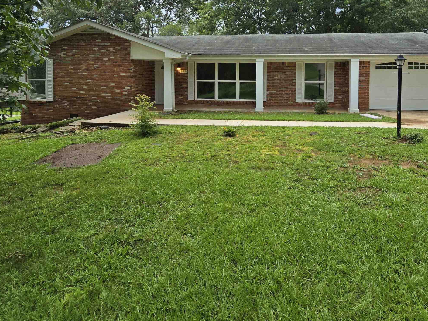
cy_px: 88
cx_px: 241
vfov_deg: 62.9
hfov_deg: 81.3
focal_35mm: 20
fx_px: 247
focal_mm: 2.2
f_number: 2.2
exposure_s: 1/500
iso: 50
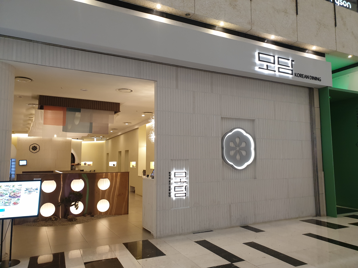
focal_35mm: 26
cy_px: 134
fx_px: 269
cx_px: 179
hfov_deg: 67.3
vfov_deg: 53.1
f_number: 2.4
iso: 200
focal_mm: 4.3
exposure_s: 1/60
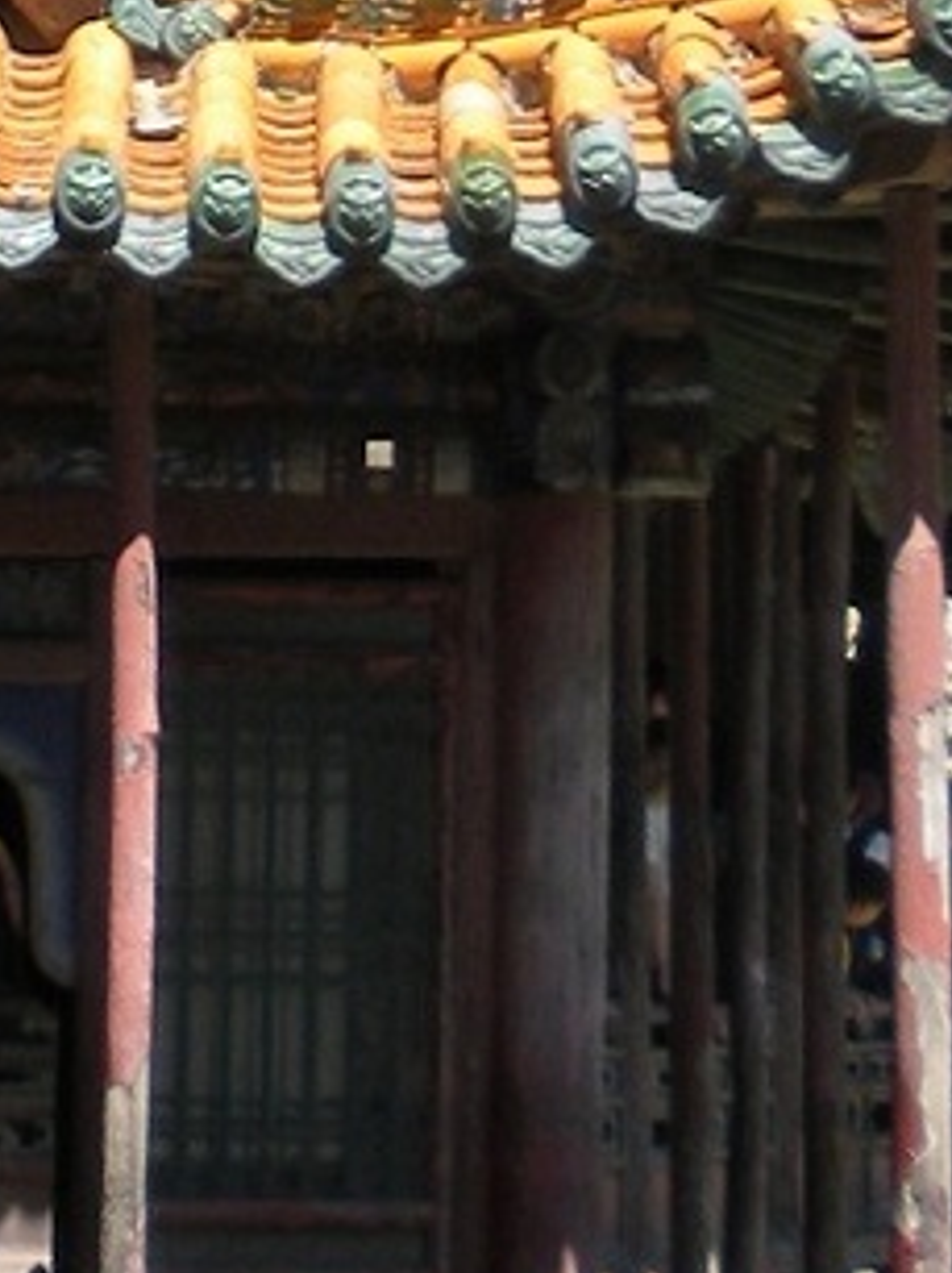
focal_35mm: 204
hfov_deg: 7.2
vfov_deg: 9.7
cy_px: 129
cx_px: -62
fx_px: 7491
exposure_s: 1/278
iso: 64
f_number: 3.5
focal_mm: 6.3
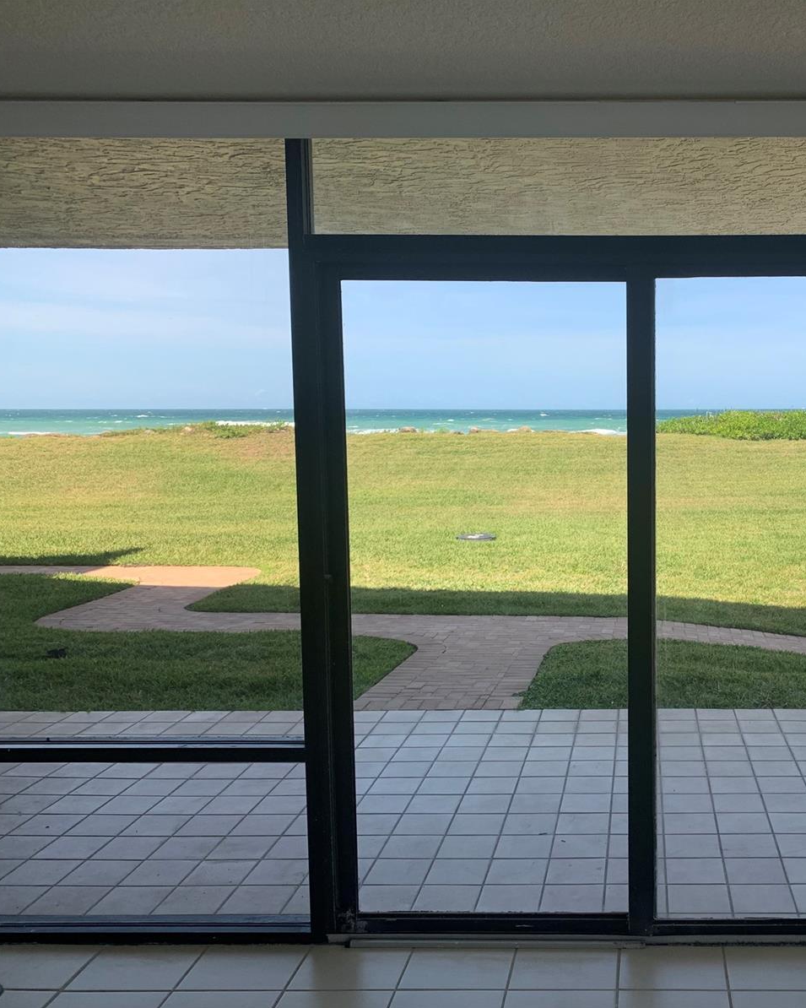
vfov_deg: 52.8
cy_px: 504
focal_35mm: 34
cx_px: 640
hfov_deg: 41.6
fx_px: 1014
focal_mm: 4.25
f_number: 1.8
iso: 25
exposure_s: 1/765
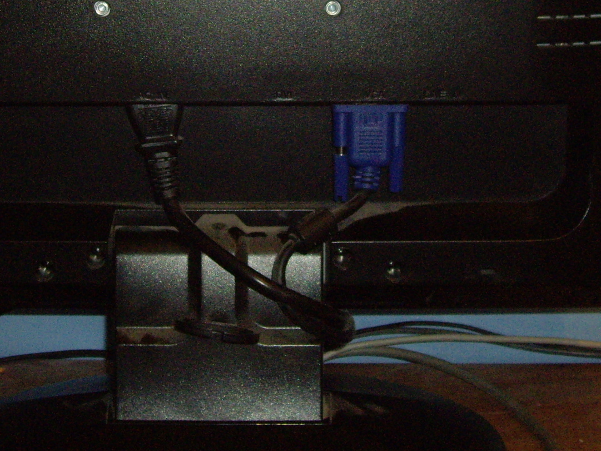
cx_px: 245
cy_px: -11
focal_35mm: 81
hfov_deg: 24.1
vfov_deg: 17.7
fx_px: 1406
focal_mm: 7.9
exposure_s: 1/40
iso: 400
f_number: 2.8
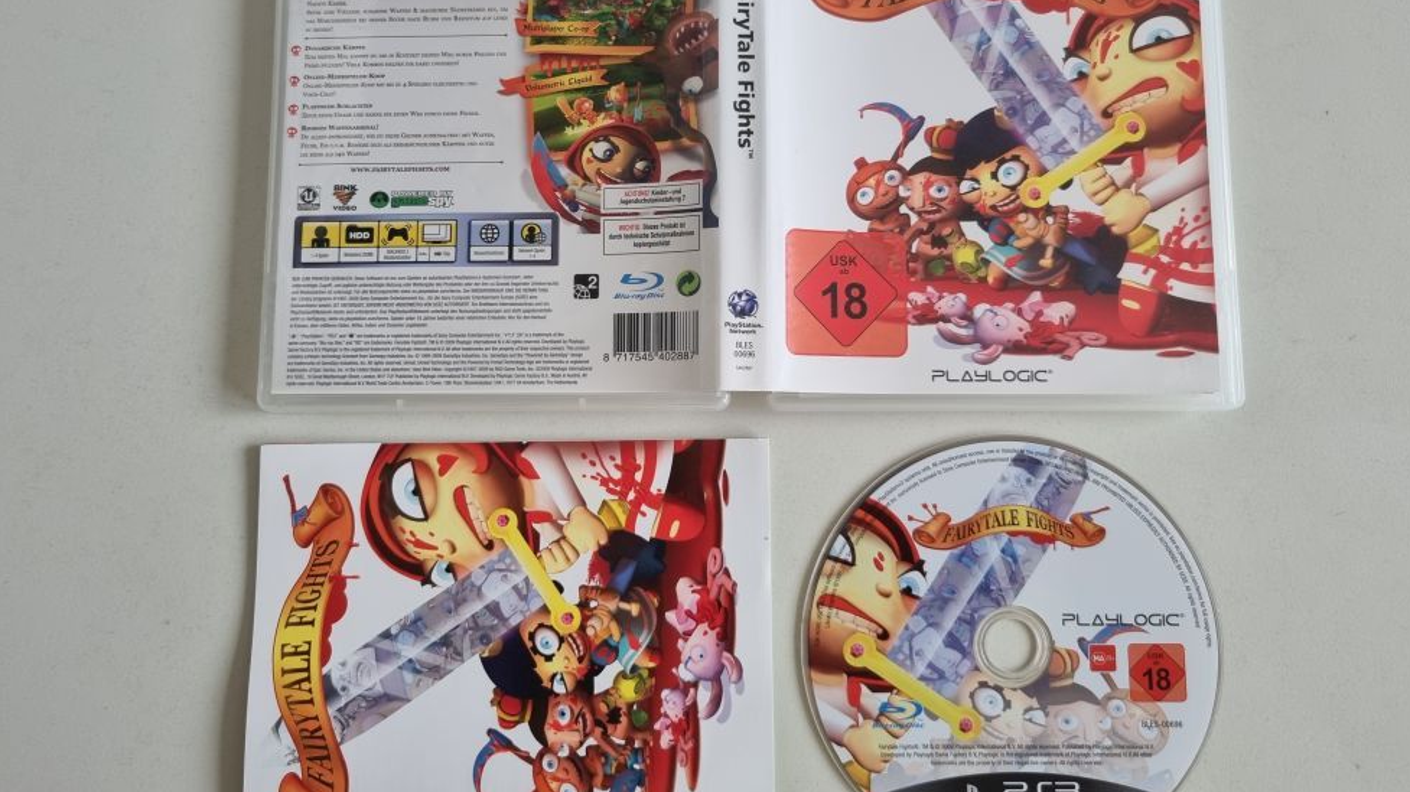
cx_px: 709
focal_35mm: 29
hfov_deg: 66.1
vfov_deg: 40.1
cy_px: 352
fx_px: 1084
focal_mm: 5.4
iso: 200
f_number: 1.8
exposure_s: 1/100
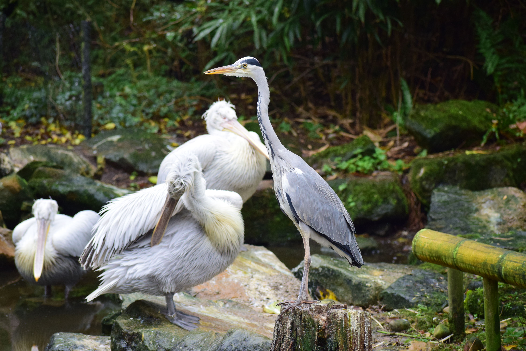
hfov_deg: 12.4
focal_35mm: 165
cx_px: 263
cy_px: 176
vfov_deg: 8.3
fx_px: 2411
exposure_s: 1/200
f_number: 4.8
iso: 1000
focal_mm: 110
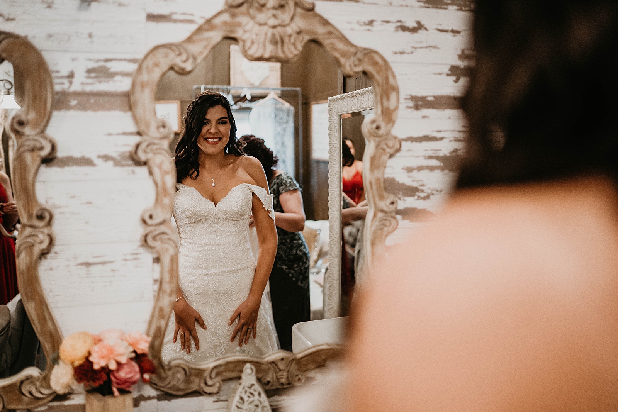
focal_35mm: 35
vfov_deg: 37.9
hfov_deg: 54.4
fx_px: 601
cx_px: 309
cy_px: 206
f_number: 1.4
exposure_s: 1/160
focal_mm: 35
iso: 1600
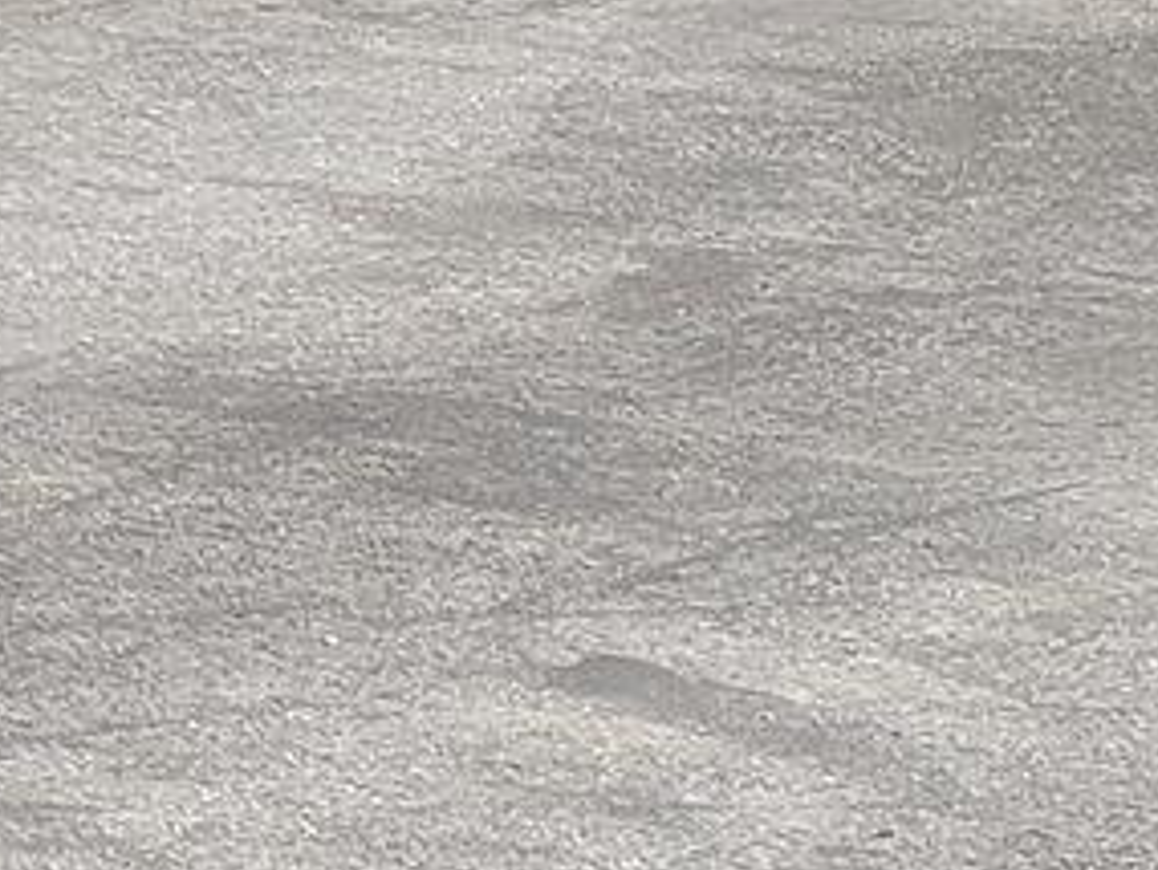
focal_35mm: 187
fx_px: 6258
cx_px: -1170
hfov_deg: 9.8
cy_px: -171
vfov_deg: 7.9
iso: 50
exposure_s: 1/1024
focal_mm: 4.3
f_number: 2.4
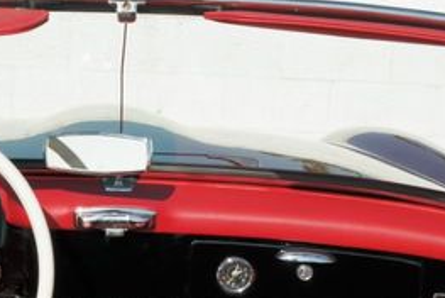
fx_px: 1324
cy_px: 238
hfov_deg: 18.9
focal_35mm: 107
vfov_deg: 12.8
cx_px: 110
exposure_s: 1/400
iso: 200
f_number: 8
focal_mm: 29
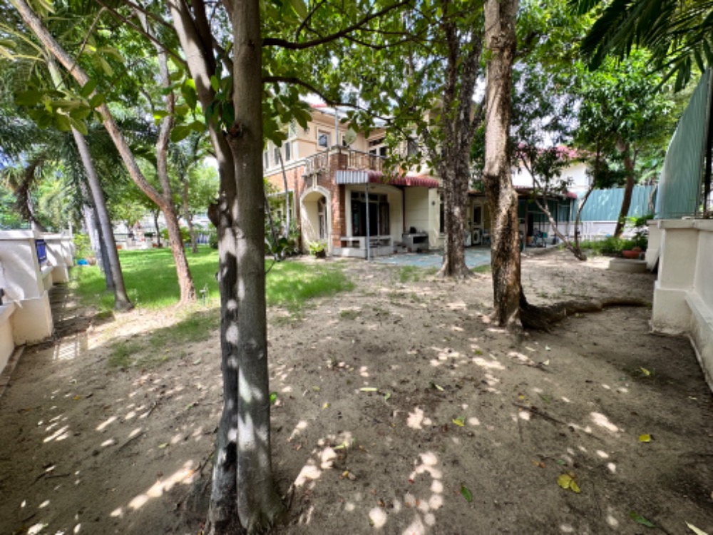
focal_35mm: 14
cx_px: 356
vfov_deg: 85.7
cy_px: 268
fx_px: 288
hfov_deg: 102.1
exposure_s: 1/134
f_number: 2.2
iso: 40
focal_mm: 2.22
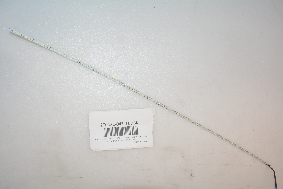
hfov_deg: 61.9
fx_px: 236
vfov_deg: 43.6
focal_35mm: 30
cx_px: 142
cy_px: 94
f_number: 9
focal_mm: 20
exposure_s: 1/200
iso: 1000
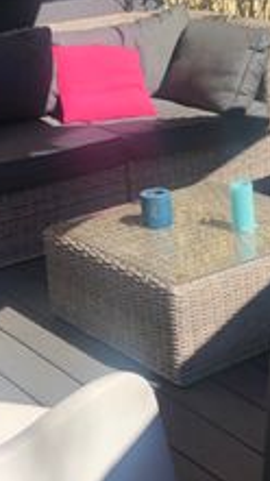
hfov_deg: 14.5
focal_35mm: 83
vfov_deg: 25.5
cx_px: 165
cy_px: 152
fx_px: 1058
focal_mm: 4
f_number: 1.8
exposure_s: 1/1091
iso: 20
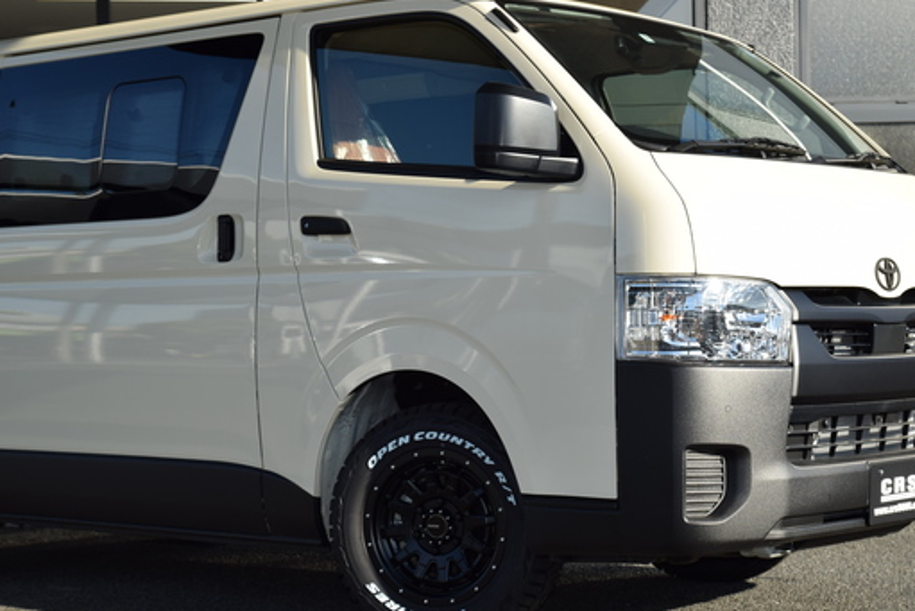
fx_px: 1881
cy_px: 320
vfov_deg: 18.4
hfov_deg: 27.3
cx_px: 483
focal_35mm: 74
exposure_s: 1/200
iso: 100
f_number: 9
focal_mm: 42
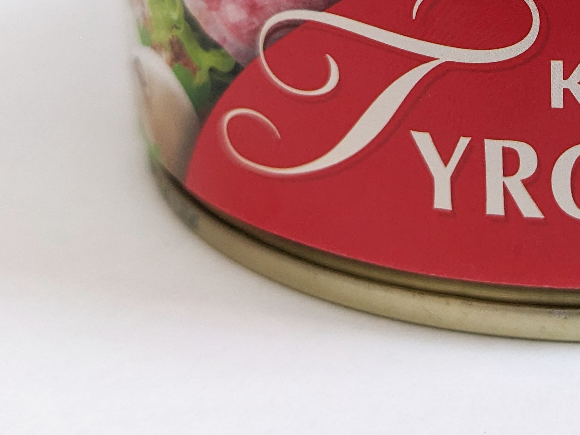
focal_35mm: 81
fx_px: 1357
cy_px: -80
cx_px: 631
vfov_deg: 17.4
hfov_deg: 22.8
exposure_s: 1/23.8
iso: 149
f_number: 1.73
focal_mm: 4.38
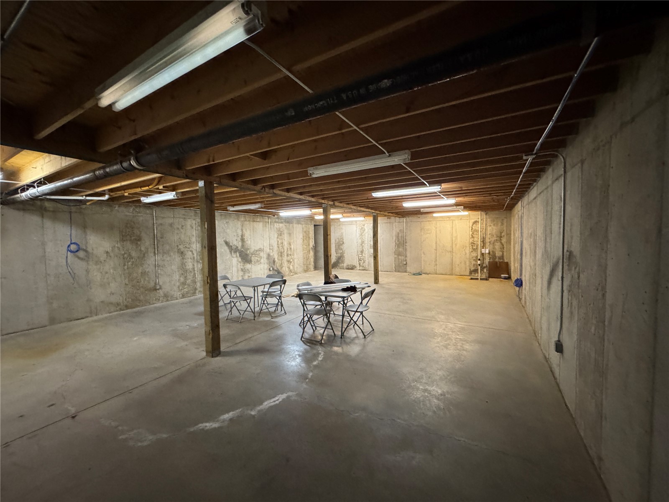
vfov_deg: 85.7
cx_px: 334
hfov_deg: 102.1
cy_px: 251
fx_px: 271
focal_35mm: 14
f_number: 2.2
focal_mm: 2.22
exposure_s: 1/60
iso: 1000
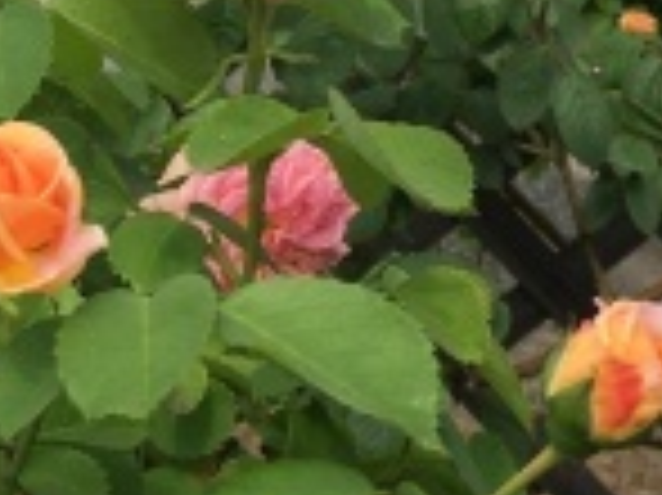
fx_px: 1930
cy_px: 22
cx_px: -11
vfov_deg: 14.4
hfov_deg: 18.9
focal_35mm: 101
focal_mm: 4.15
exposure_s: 1/1425
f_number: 2.2
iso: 25
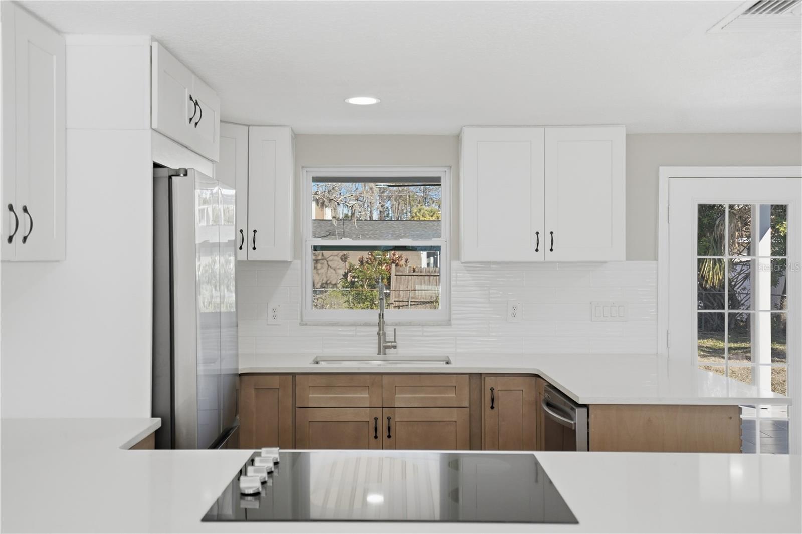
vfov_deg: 37.8
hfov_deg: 54.4
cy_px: 267
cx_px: 401
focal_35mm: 35
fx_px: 780
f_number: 4
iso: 800
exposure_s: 1/2000
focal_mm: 35
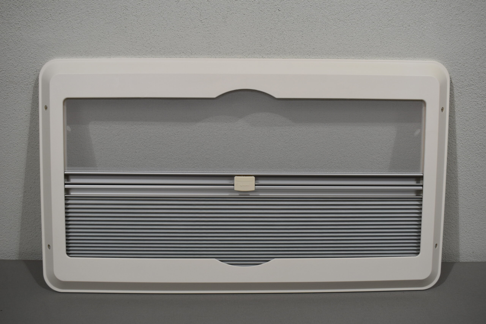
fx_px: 486
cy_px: 162
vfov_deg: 36.9
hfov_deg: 53.1
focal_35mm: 36
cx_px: 243
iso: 250
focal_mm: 24
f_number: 5.6
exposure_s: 1/125
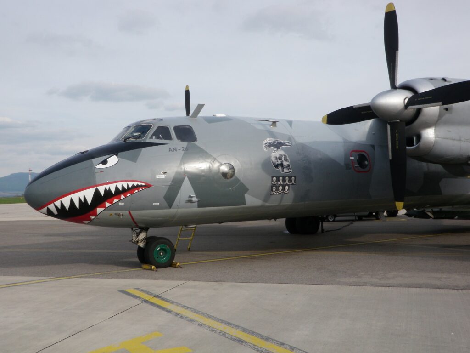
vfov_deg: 39.7
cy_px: 176
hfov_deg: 51.4
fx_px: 489
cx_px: 235
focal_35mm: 36
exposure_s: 1/125
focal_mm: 6.53
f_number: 6.3
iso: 50
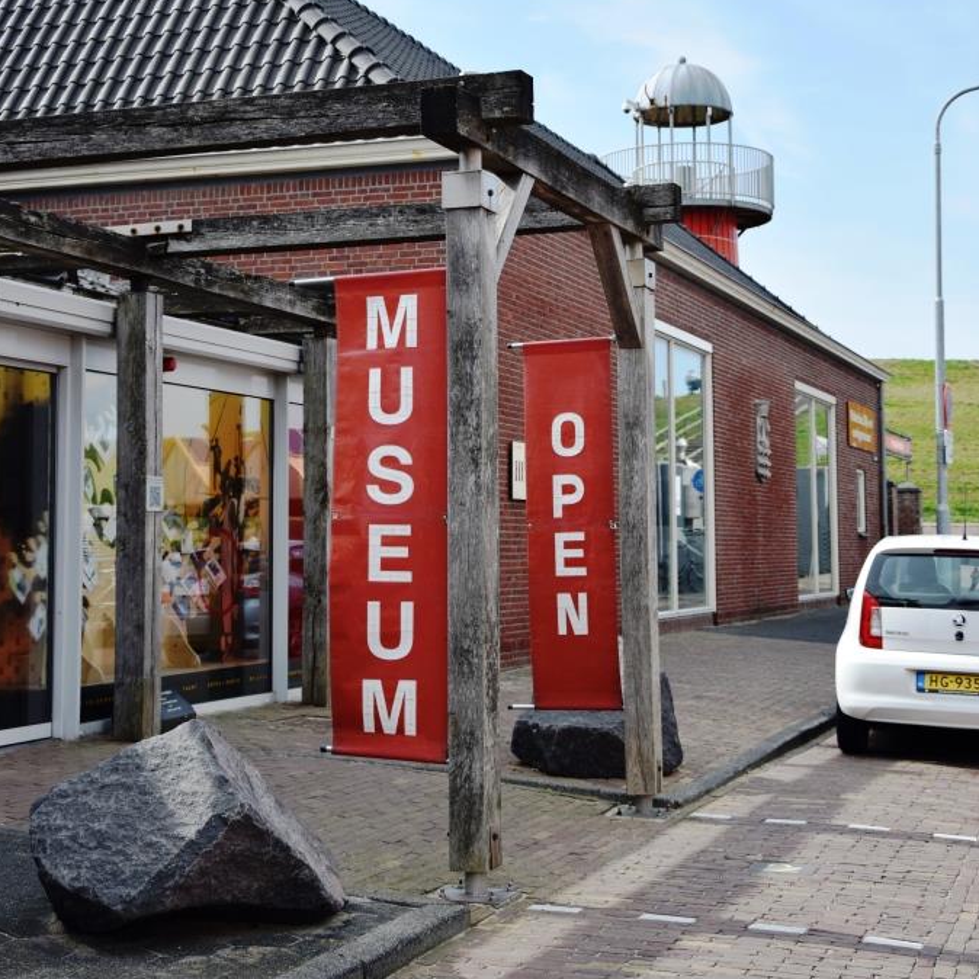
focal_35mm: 62
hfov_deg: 27.7
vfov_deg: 27.7
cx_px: 490
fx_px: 1984
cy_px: 399
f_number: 4.2
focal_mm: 32
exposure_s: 1/800
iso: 125
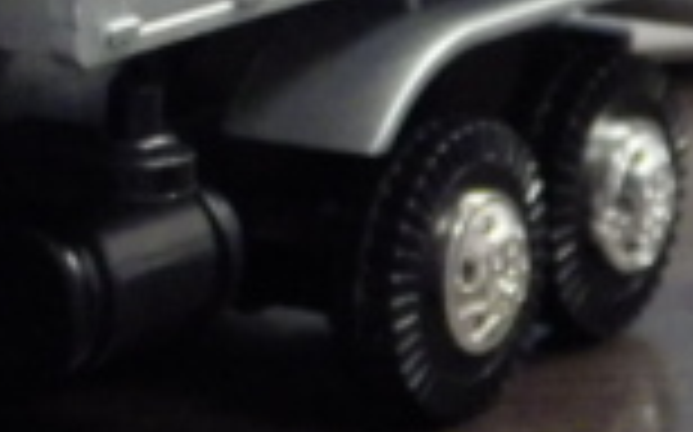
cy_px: -261
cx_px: -288
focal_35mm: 260
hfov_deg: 7.9
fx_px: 4907
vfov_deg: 5.0
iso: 1000
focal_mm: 10.7
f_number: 4
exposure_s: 1/25
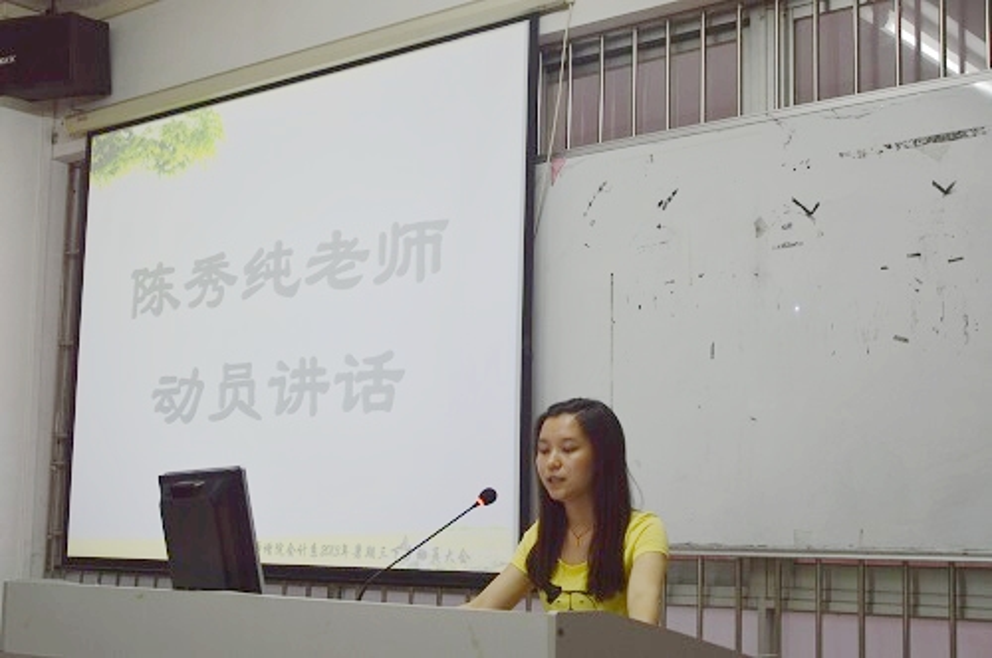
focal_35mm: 52
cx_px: 496
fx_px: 1445
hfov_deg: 37.9
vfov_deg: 25.7
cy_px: 329
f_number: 4.5
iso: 250
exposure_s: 1/40
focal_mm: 35
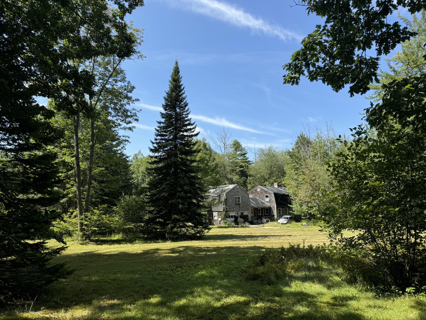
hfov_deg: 71.6
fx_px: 295
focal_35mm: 24
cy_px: 160
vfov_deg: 56.8
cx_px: 213
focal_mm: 6.76
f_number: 1.78
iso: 80
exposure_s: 1/2604
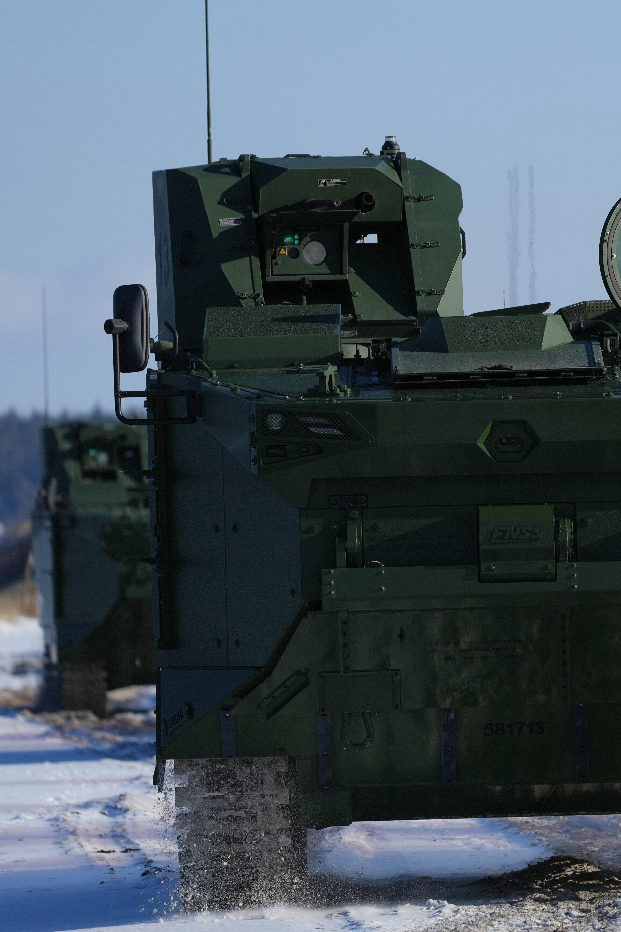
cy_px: 467
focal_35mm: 496
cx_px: 553
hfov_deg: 2.8
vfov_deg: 4.2
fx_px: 12833
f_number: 7.1
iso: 400
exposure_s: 1/3200
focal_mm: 330
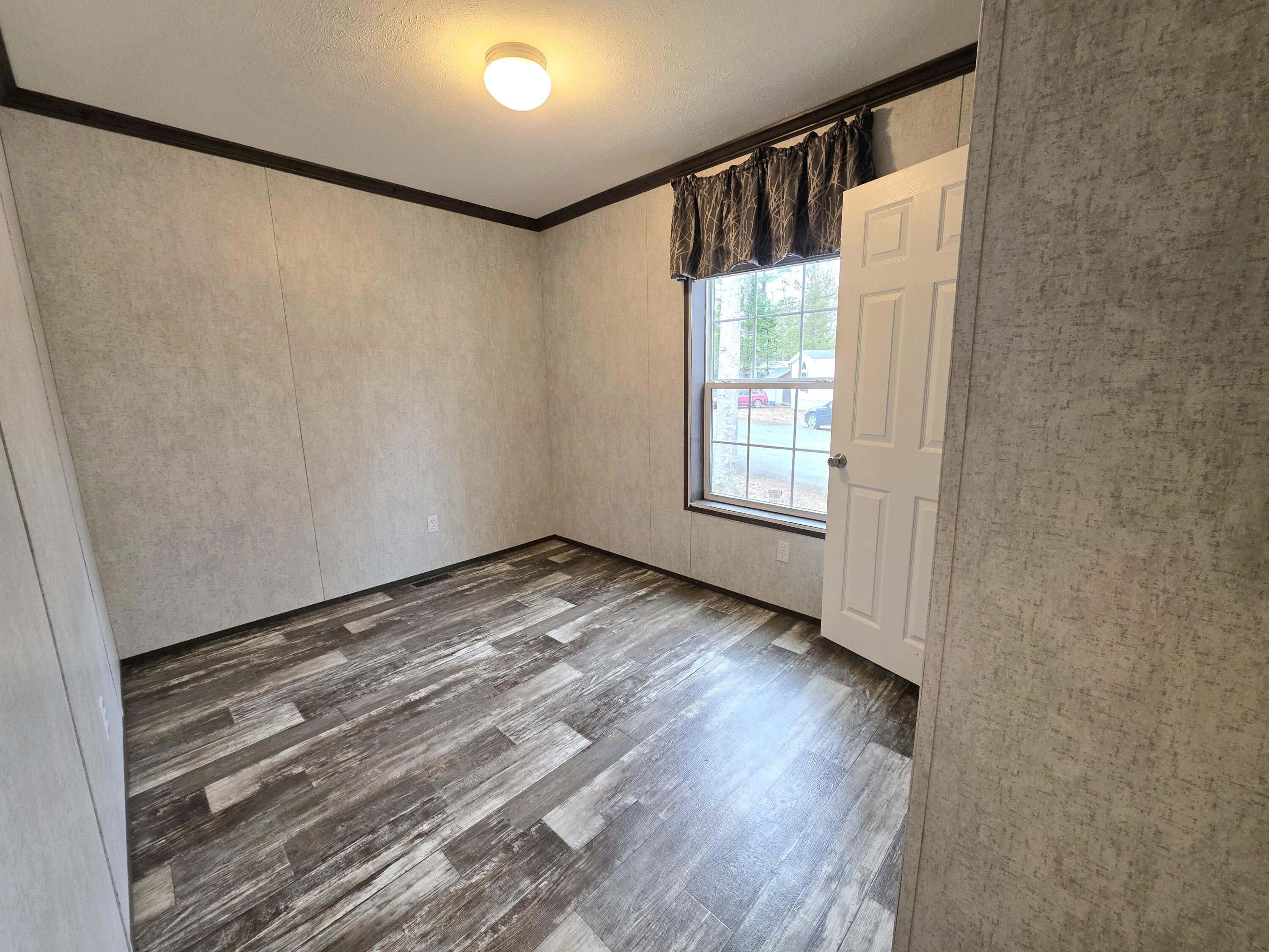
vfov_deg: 89.9
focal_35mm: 13
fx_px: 477
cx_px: 634
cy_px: 476
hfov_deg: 106.2
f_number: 1.9
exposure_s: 1/120
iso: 200
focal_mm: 2.2
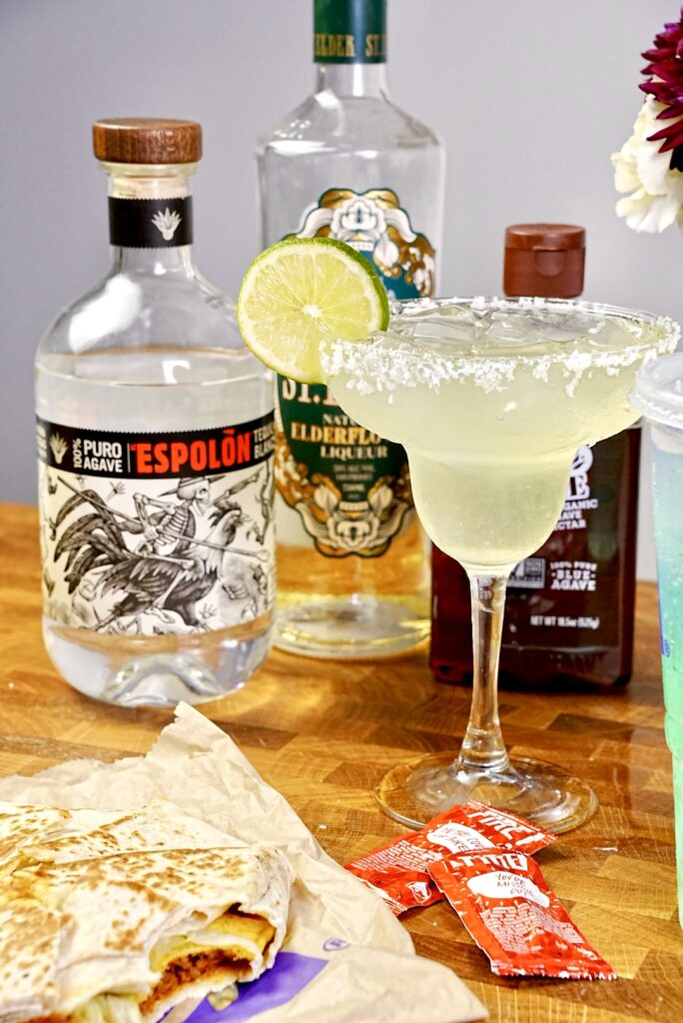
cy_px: 512
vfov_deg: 27.0
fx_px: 2131
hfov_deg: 18.2
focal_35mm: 75
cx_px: 342
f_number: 7.1
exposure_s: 1/80
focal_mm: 50
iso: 1000
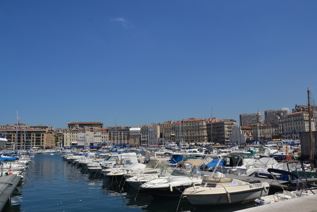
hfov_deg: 67.4
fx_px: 238
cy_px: 106
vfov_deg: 47.9
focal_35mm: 27
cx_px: 158
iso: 100
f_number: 9
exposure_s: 1/320
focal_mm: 18
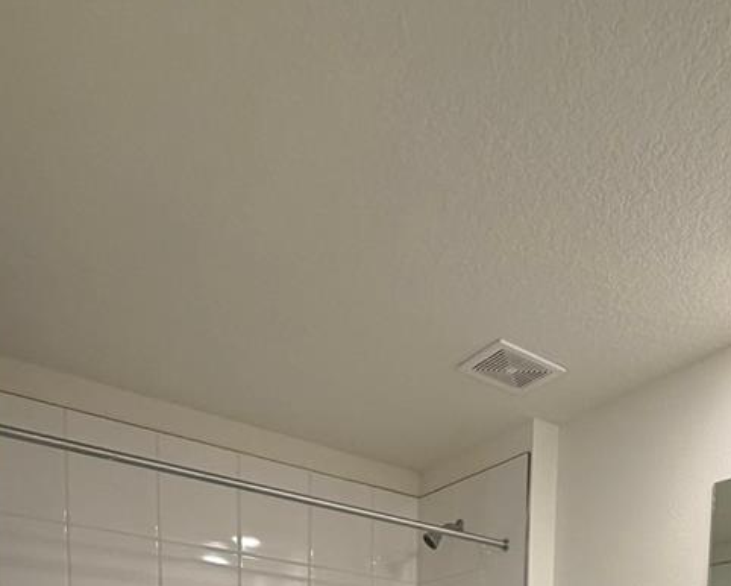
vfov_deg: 31.2
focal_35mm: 34
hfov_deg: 49.4
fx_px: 736
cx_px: 598
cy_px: 799
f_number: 2.2
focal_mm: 2.22
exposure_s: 1/120
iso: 250
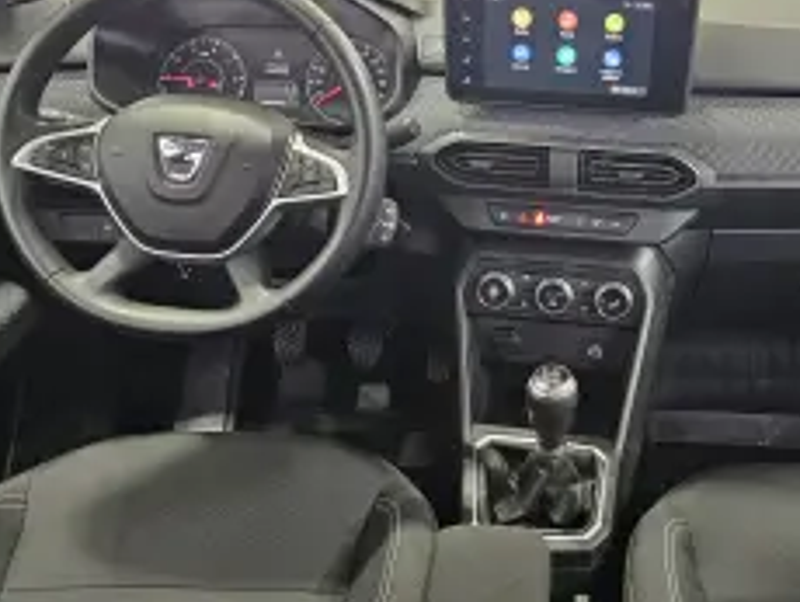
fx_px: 833
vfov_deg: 39.6
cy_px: 251
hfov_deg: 50.4
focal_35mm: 36
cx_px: 536
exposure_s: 1/100
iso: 640
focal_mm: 6.3
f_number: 1.7
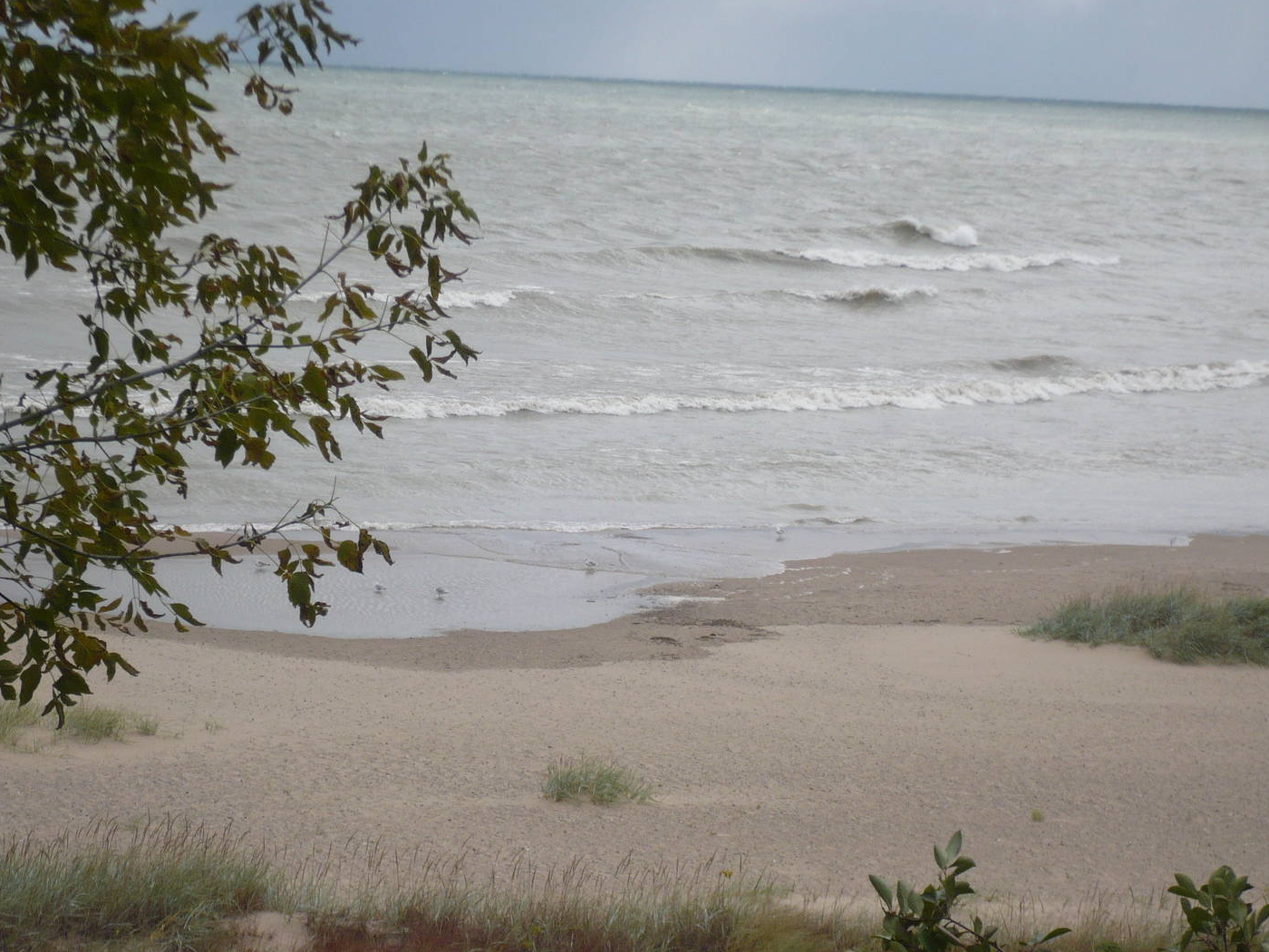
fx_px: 4399
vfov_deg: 12.3
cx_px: 583
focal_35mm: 120
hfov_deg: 16.4
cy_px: 497
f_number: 5
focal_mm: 17.4
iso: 100
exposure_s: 1/640
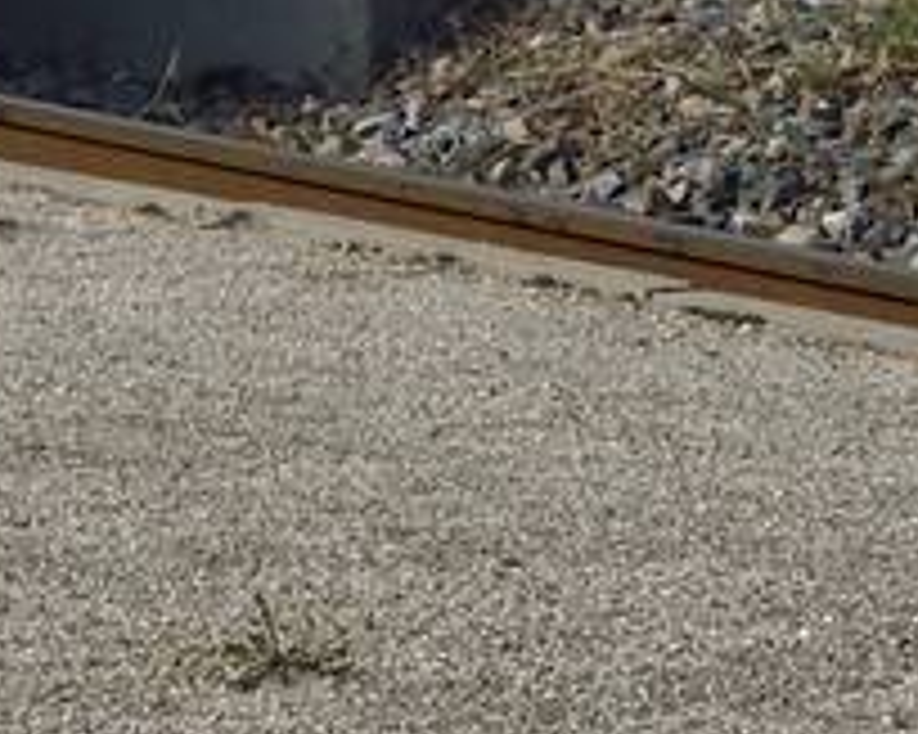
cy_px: -1252
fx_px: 10401
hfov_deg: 4.7
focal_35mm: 383
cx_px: -2444
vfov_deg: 3.9
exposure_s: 1/400
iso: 200
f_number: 10
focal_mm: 52
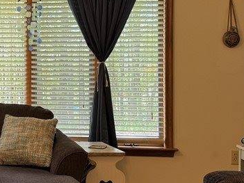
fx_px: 493
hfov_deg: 26.3
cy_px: 73
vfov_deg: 21.0
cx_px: -1
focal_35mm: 70
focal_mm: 6.76
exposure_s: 1/120
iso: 100
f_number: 1.78
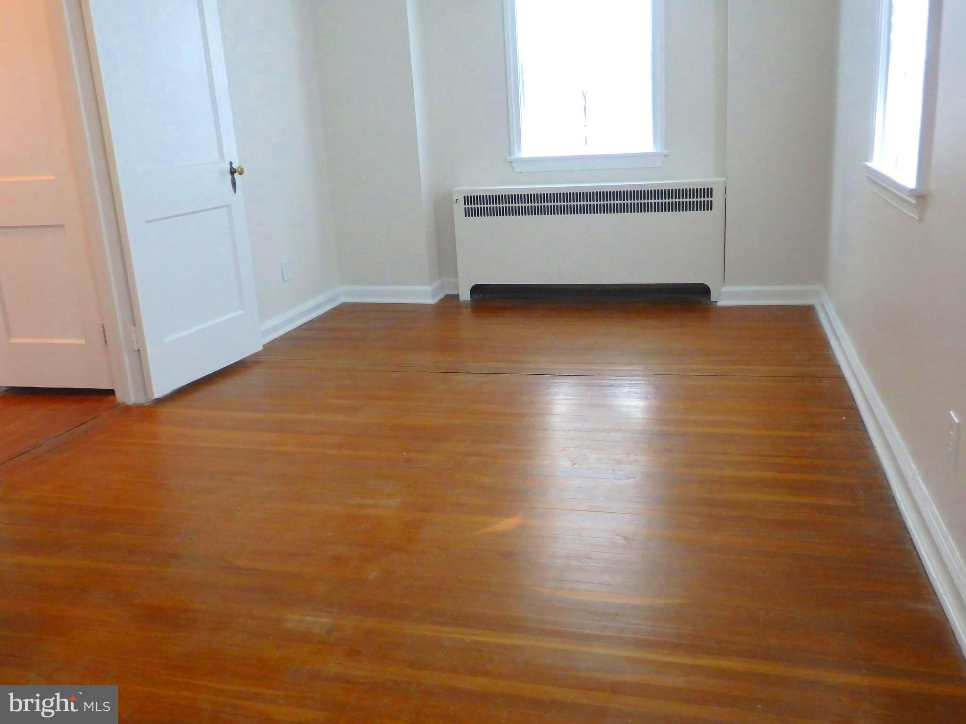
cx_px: 483
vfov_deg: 46.8
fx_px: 837
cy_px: 362
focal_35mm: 30
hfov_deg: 60.0
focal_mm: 5.5
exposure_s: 1/30
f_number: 3.3
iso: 800
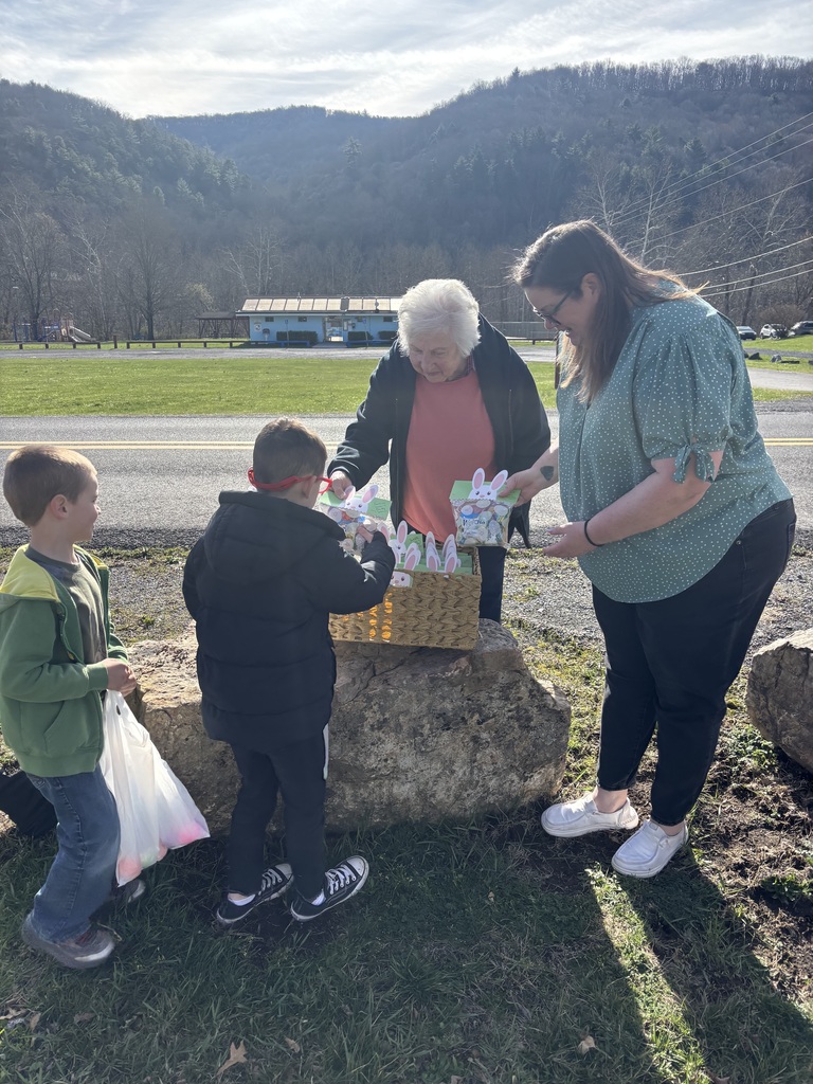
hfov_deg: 53.1
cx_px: 406
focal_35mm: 26
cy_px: 542
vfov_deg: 67.3
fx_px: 814
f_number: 1.6
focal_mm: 5.96
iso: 50
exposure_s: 1/1437
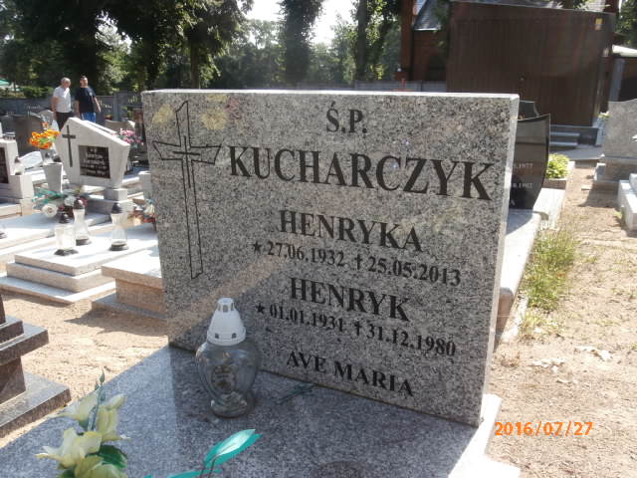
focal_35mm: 30
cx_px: 318
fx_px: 552
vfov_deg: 46.8
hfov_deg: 60.0
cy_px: 239
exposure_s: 1/320
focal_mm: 5.36
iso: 100
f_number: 3.5
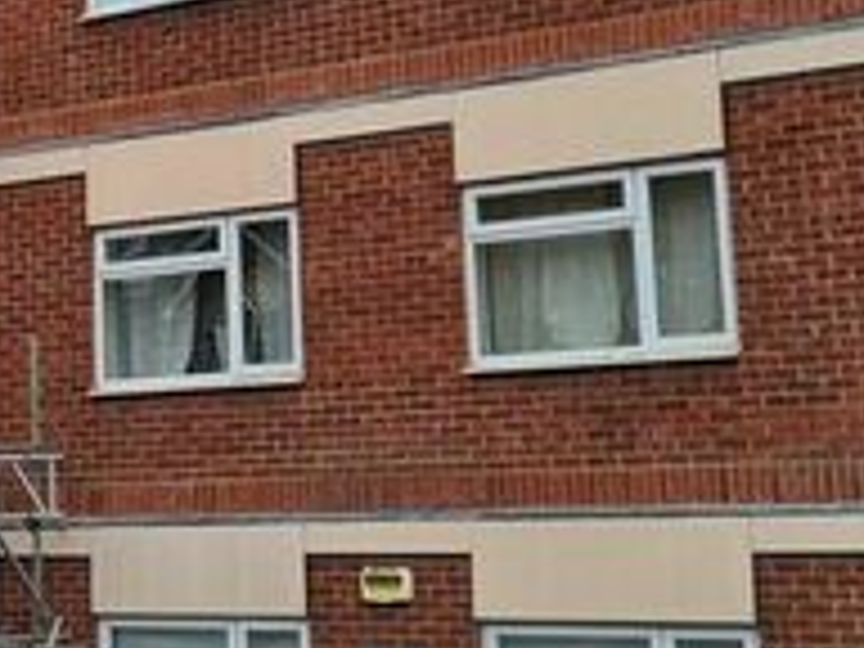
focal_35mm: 95
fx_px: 2371
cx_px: 9
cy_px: 92
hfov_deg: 20.0
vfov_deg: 15.4
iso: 50
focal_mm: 5.4
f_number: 1.8
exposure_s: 1/295
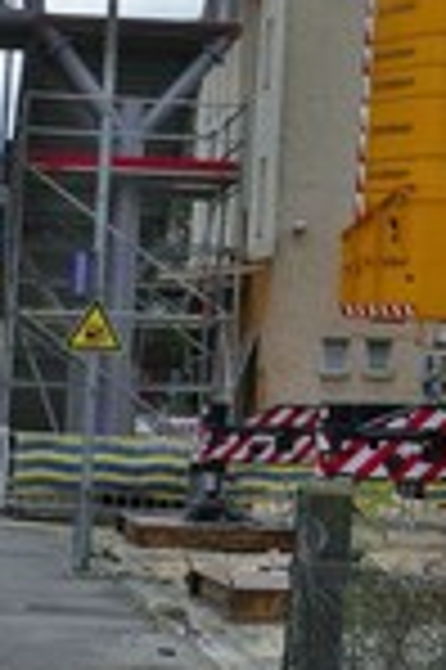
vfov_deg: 13.3
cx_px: 775
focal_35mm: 145
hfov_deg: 9.1
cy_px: -371
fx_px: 2701
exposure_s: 1/1250
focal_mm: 18
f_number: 13
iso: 500
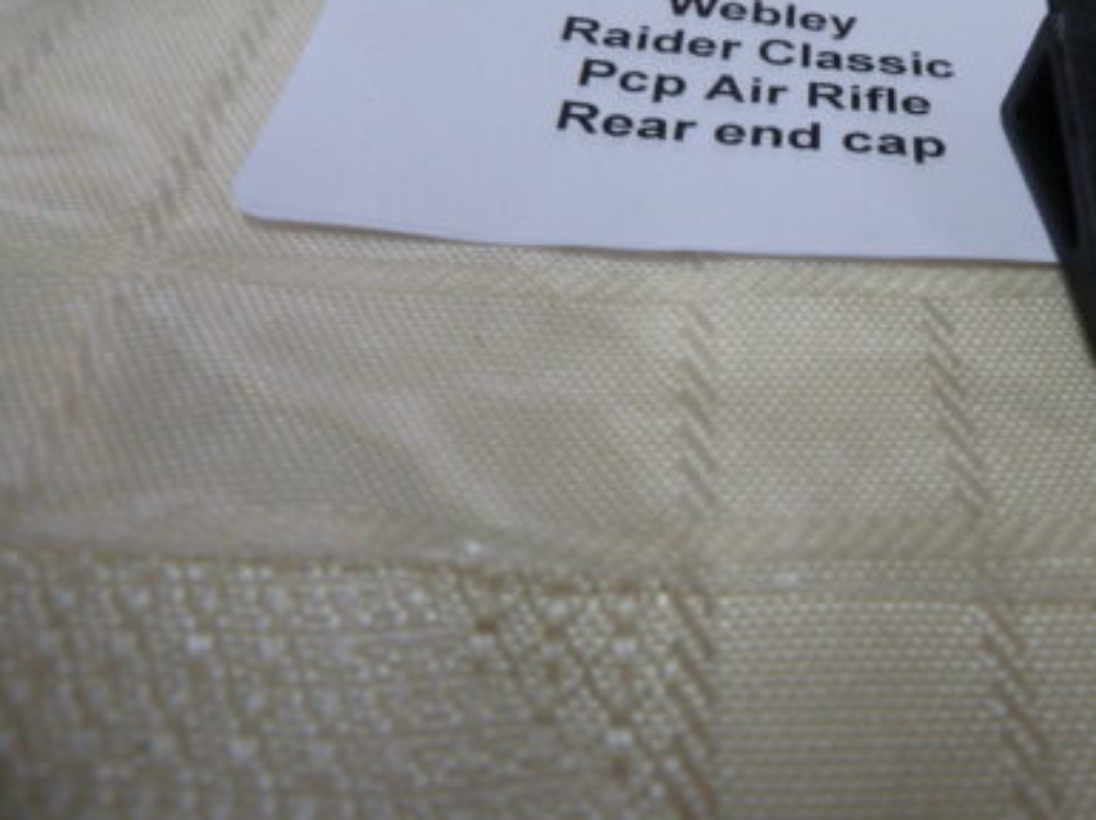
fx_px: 1234
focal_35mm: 39
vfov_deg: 36.0
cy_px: 219
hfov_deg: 45.9
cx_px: 848
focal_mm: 4.1
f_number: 3.3
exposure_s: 1/30
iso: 200
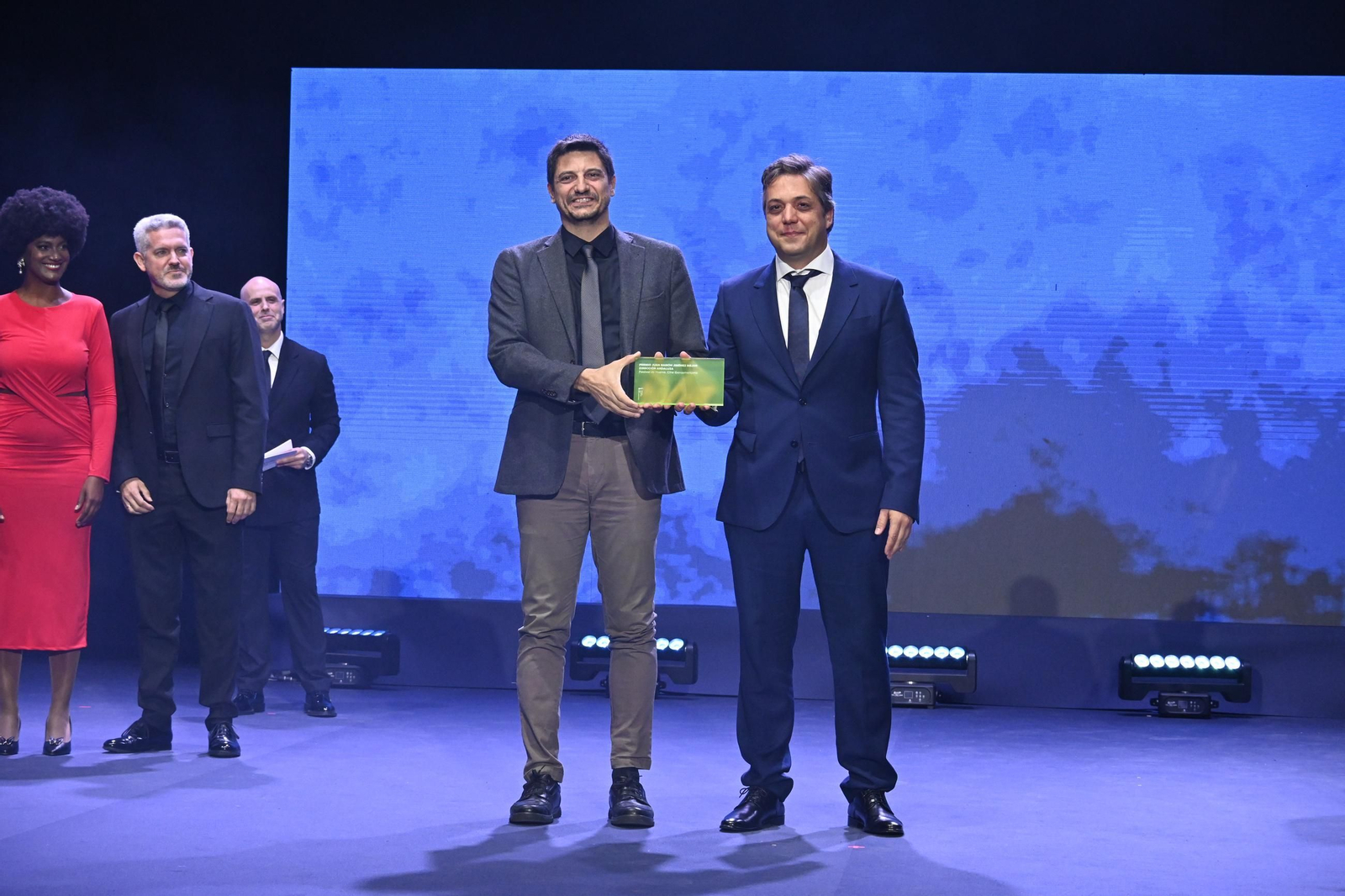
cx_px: 672
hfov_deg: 27.0
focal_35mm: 75
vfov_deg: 18.2
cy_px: 448
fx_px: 2801
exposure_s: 1/250
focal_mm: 50
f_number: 6.3
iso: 3200
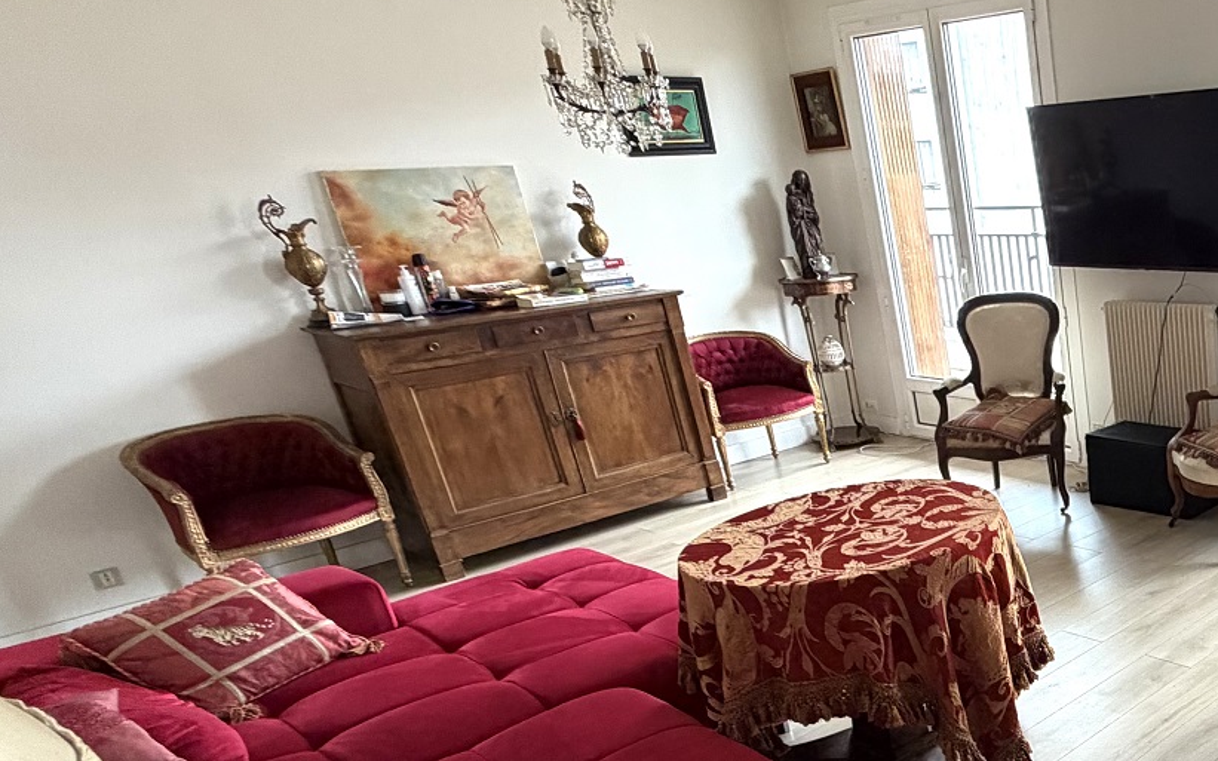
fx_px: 1029
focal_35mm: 31
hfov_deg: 49.2
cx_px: 1236
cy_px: 576
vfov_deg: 39.4
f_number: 2.2
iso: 320
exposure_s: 1/118
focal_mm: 2.22
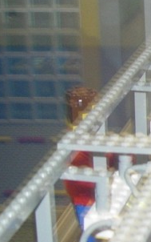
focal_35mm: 160
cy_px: 153
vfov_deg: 13.1
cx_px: 431
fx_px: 1052
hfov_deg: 7.4
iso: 79
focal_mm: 7.8
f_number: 2.8
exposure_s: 1/13.8
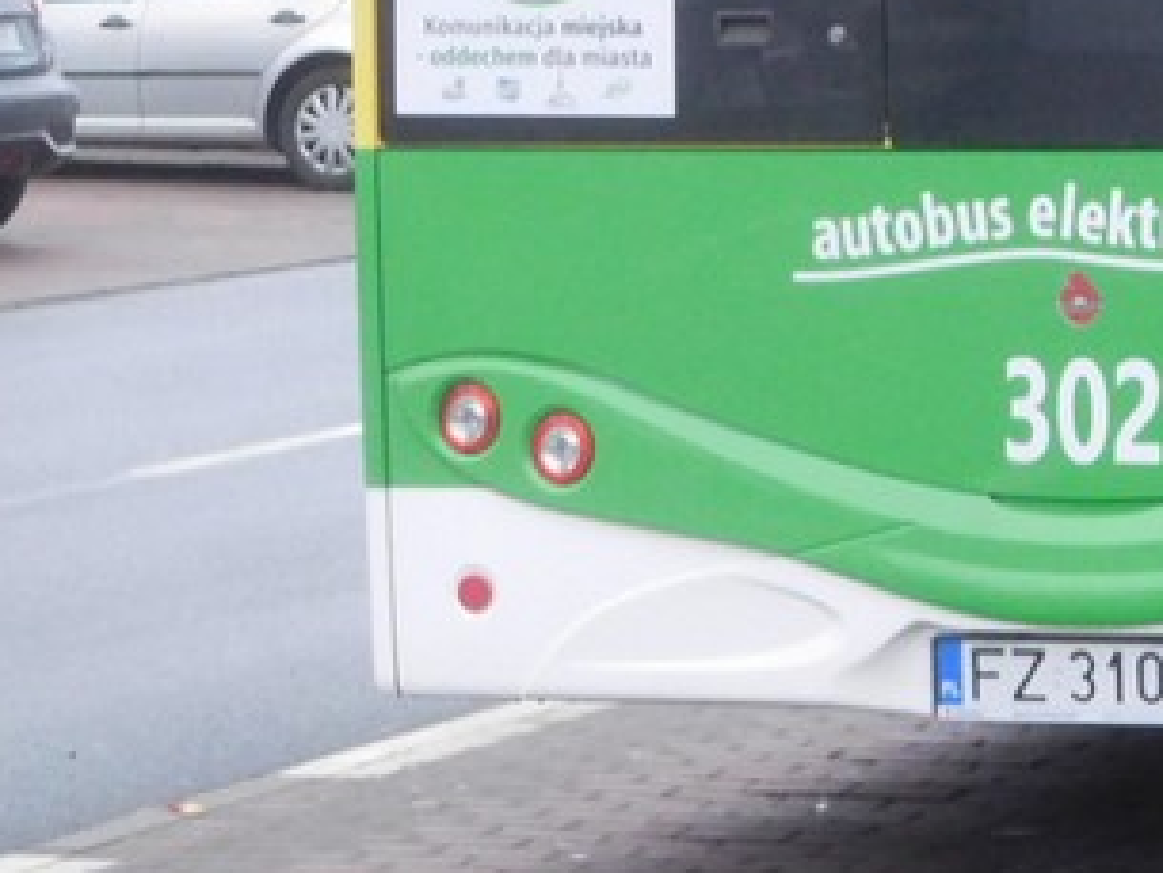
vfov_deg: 8.0
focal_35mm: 183
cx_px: 1457
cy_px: -227
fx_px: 6151
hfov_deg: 10.6
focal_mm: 11.1
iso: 400
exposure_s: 1/160
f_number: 4.4
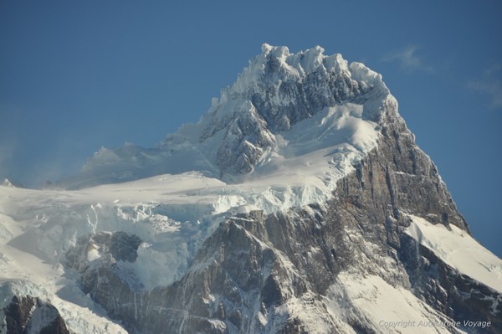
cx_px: 251
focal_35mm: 300
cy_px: 167
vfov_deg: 4.6
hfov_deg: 6.9
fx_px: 4180
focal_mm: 200
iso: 200
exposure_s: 1/2000
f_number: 5.6
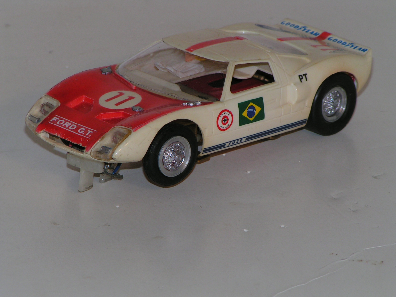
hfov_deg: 7.6
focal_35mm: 259
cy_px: 148
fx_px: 2963
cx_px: 198
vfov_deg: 5.7
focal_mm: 39.6
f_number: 5.6
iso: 50
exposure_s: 1/320
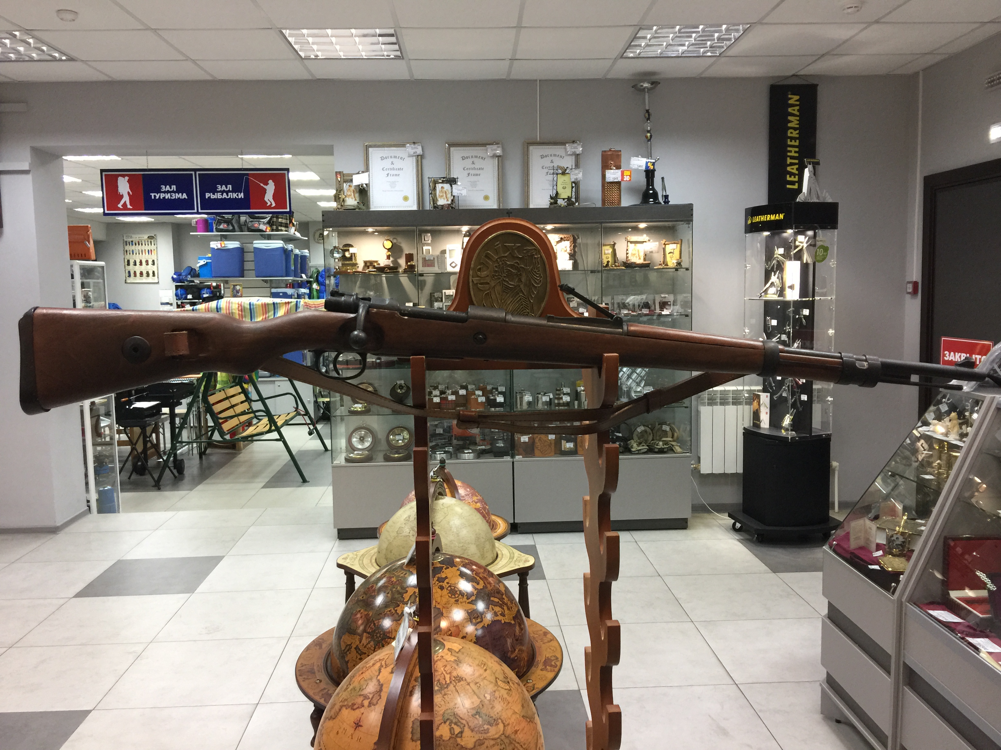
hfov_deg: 61.7
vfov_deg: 48.2
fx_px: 839
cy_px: 375
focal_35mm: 29
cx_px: 500
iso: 64
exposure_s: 1/17
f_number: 2.2
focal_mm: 4.15
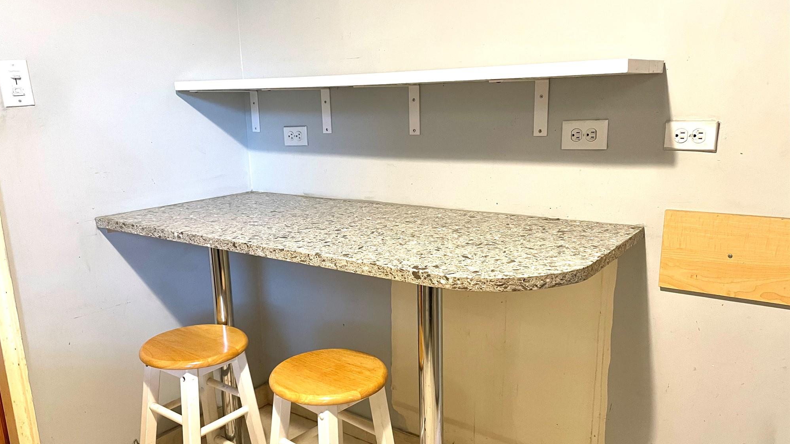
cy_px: 262
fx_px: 607
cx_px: 386
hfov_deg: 66.1
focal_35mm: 29
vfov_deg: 40.0
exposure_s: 1/60
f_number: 1.6
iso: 250
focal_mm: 4.2
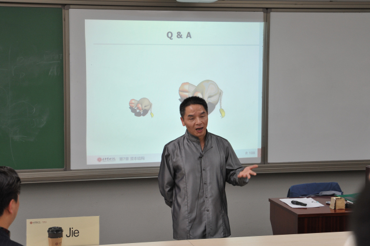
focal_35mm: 78
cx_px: 180
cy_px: 120
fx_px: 801
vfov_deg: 17.4
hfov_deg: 26.0
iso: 800
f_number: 8
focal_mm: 70
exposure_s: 1/40
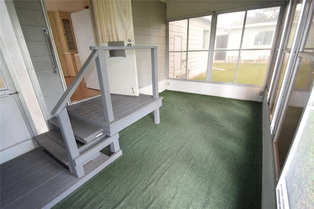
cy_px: 104
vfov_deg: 77.3
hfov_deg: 100.4
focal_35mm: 15
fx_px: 131
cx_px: 157
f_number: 4.5
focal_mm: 10
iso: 800
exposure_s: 1/80
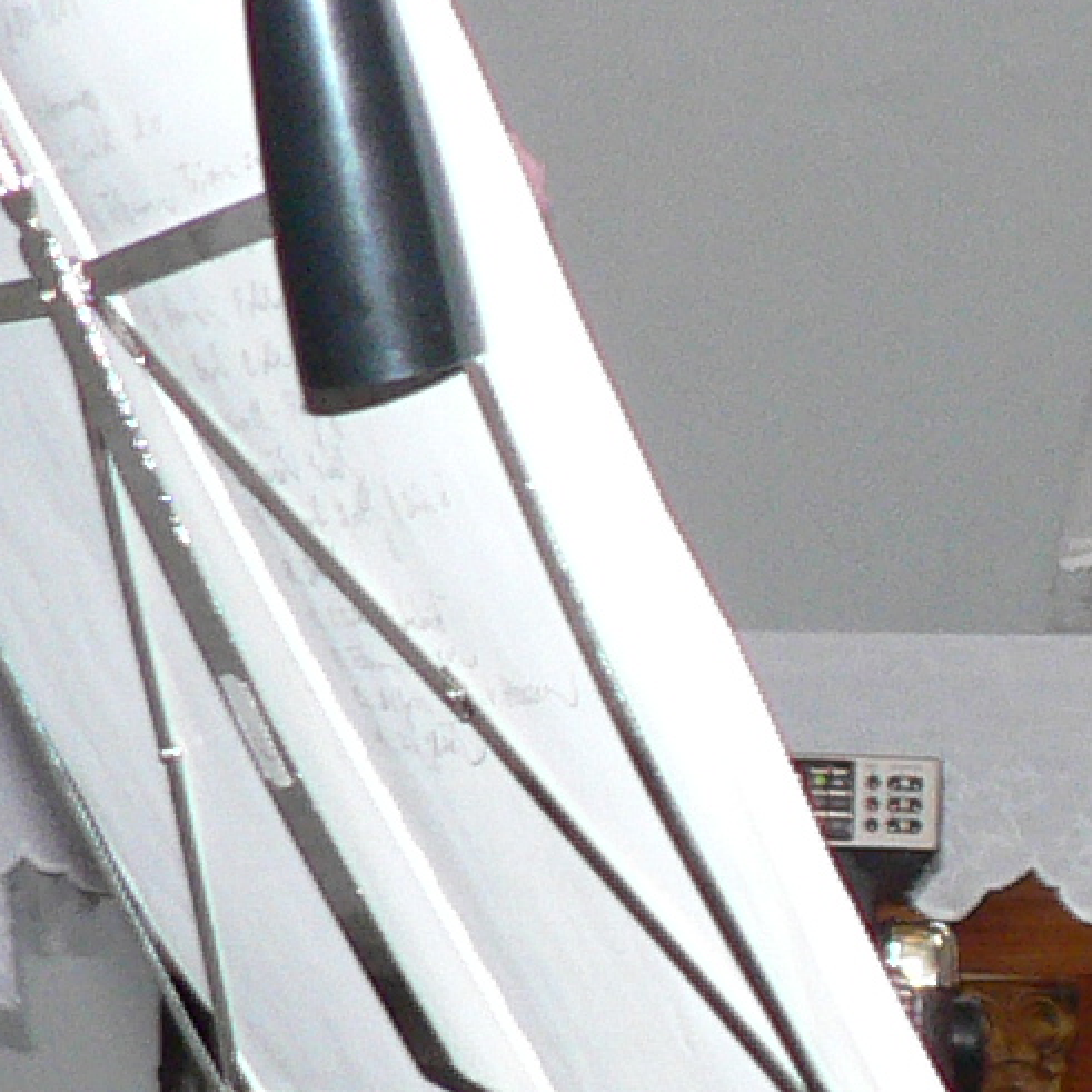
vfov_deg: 10.5
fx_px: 5925
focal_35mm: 166
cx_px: 2064
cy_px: 681
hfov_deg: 9.9
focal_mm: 6
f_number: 2.8
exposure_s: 1/60
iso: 200
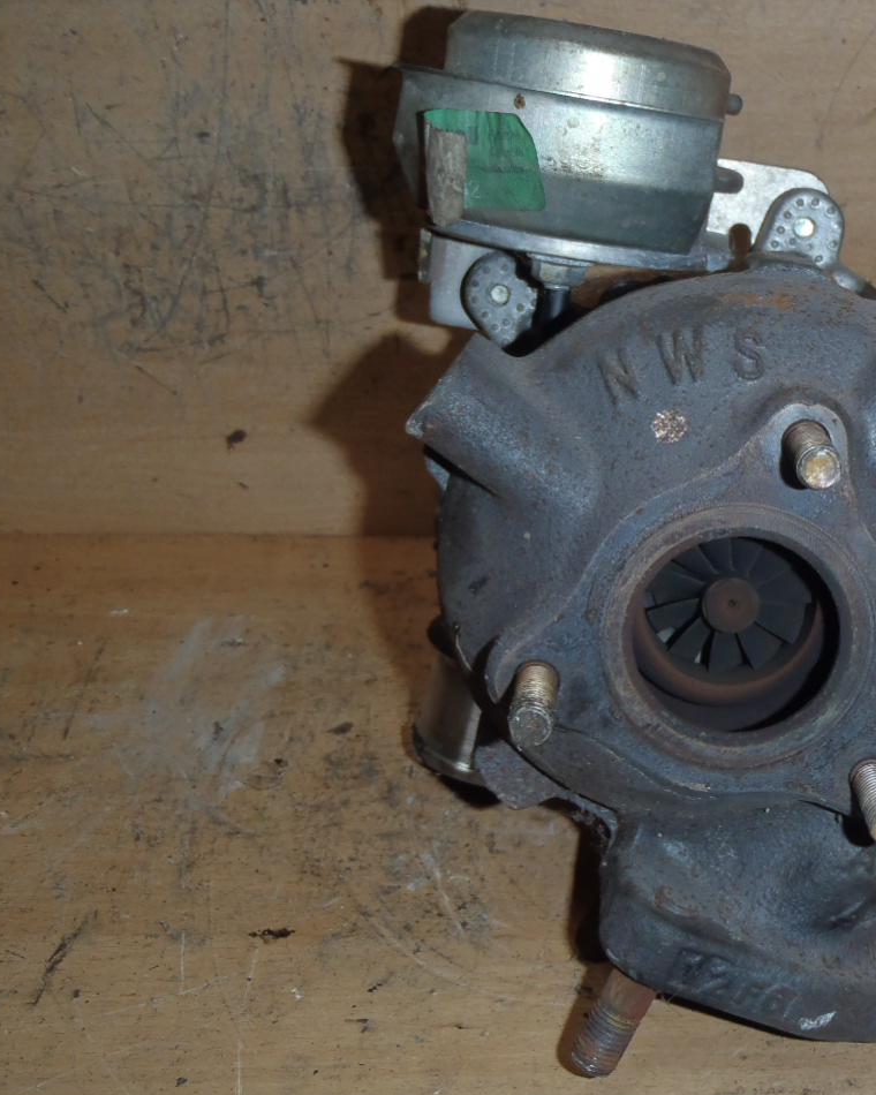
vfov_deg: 37.3
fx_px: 1620
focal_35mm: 50
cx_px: 692
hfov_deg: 29.6
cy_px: 552
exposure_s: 1/40
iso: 100
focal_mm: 6.83
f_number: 4.6
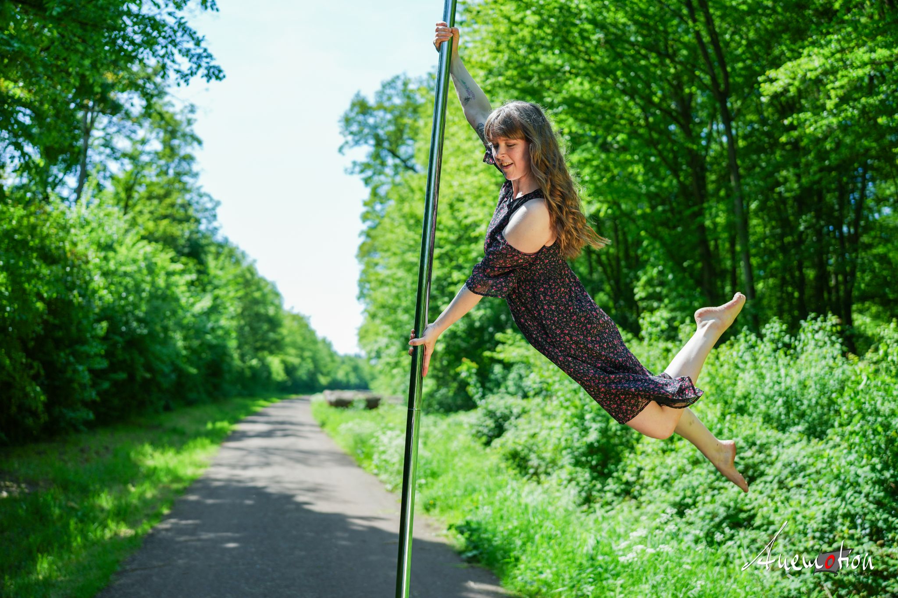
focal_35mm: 35
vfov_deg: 37.8
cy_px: 299
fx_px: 873
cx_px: 449
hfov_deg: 54.4
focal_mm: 35
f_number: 2
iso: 100
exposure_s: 1/1250
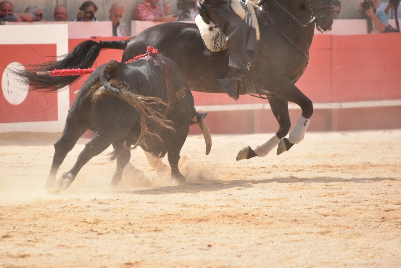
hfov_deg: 5.0
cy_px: 96
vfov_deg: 3.3
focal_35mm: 413
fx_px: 4601
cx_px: 172
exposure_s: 1/1600
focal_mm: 300
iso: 400
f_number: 5.6
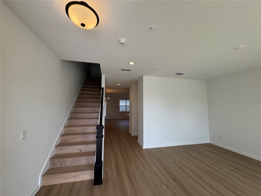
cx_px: 130
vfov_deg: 85.7
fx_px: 106
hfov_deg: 102.1
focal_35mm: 14
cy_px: 98
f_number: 2.2
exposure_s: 1/120
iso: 50
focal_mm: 2.22
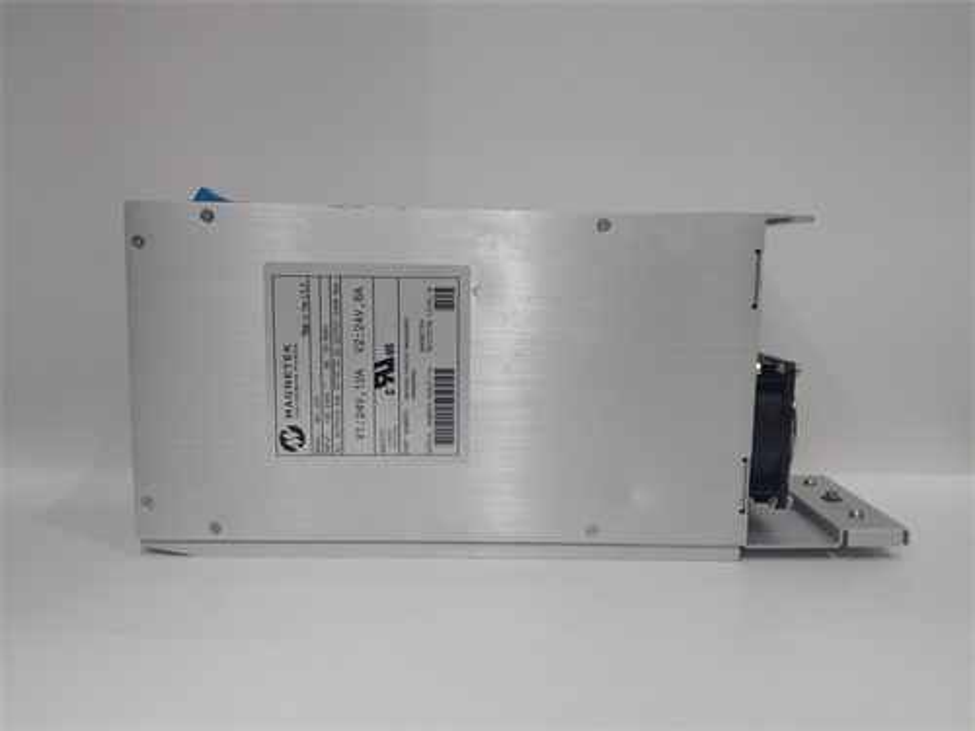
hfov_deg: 65.3
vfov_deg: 51.4
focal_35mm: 27
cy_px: 366
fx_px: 760
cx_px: 488
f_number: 2
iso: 182
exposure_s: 1/33
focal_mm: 3.79
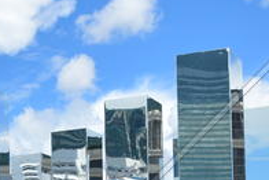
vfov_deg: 10.9
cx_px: 33
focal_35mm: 120
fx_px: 897
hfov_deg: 16.8
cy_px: 301
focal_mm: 18
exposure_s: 1/200
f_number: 9
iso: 100
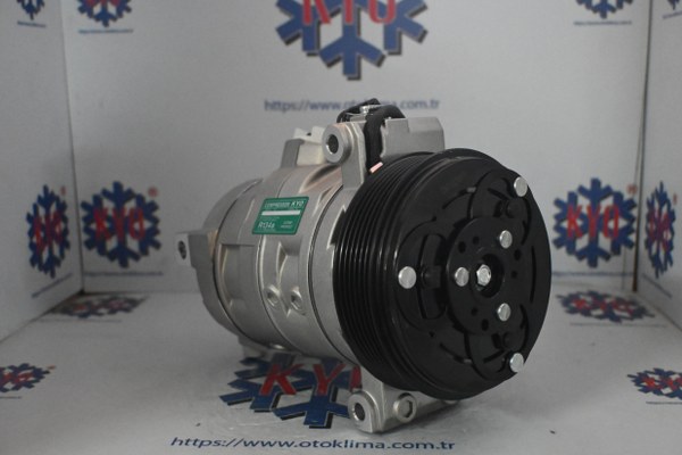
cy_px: 228
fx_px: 739
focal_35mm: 39
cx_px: 341
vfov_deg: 34.2
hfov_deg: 49.6
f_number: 4.5
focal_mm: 26
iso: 7200
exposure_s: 1/60
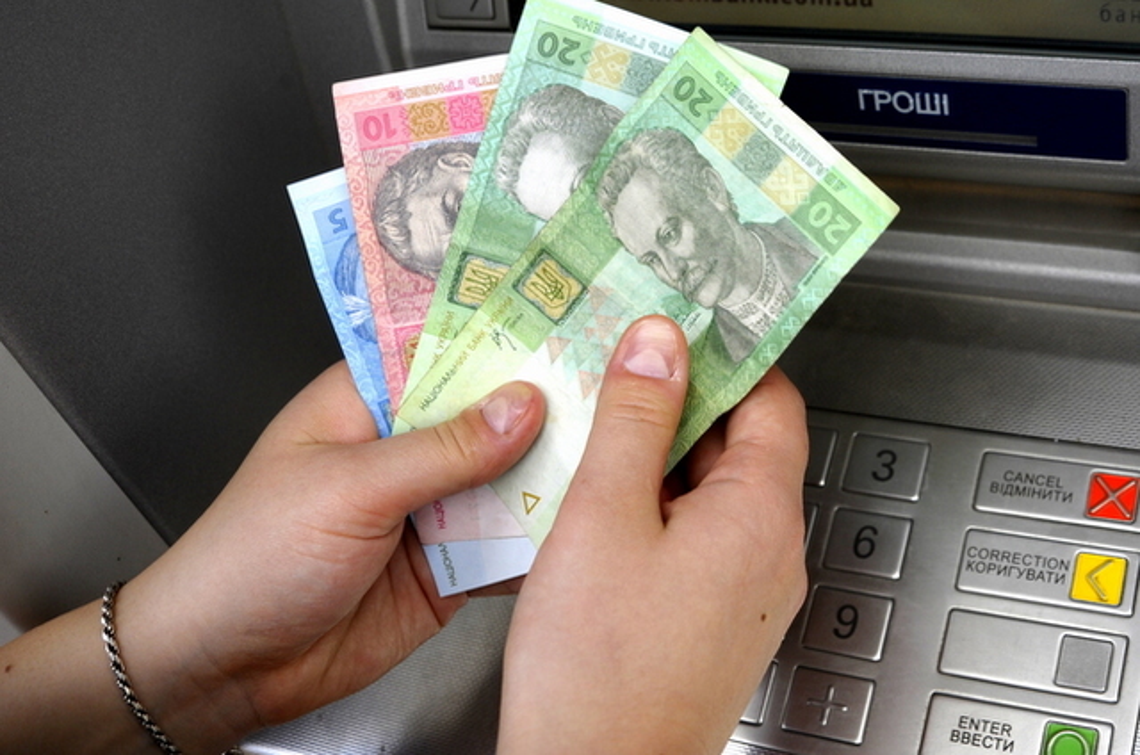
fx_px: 1106
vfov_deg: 37.7
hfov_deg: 54.5
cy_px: 378
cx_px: 570
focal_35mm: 35
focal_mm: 35
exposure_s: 1/320
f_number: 6.3
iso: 500
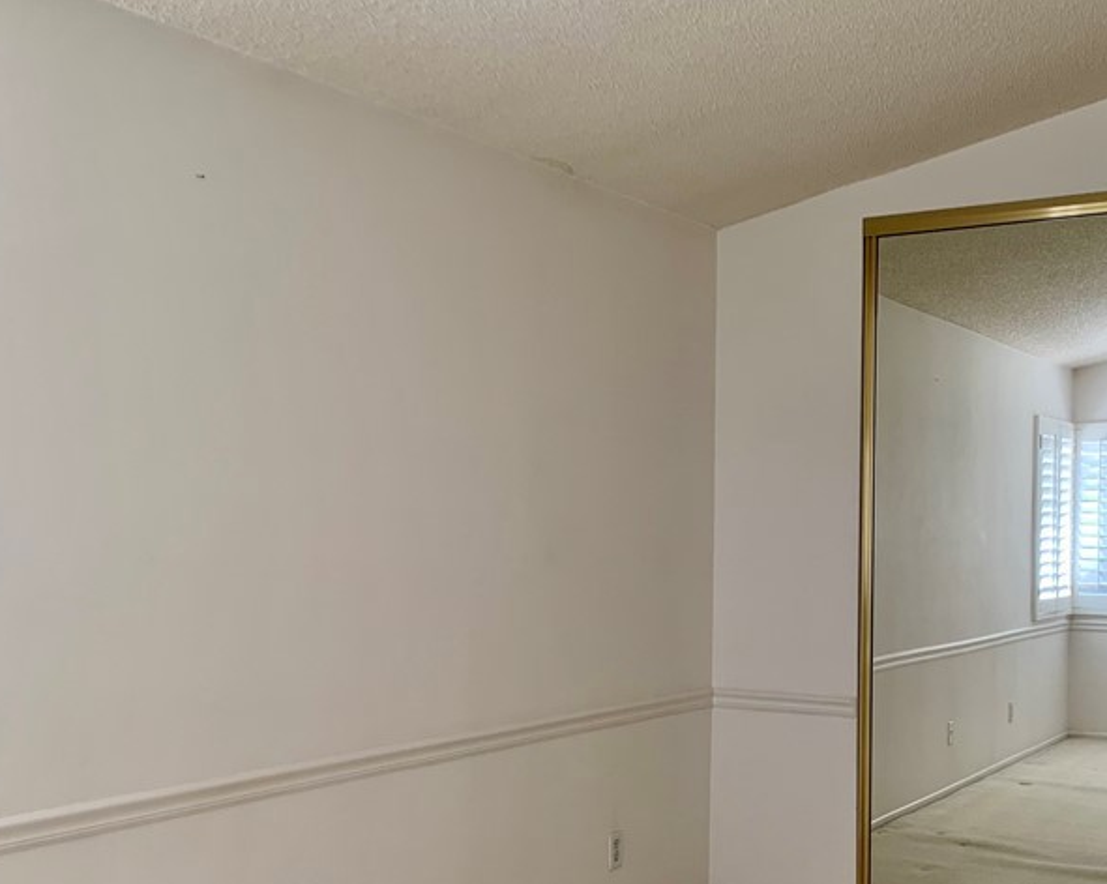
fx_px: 1441
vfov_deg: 34.0
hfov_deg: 41.6
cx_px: 723
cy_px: 538
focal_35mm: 44
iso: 64
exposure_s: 1/121
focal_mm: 4.25
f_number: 1.8
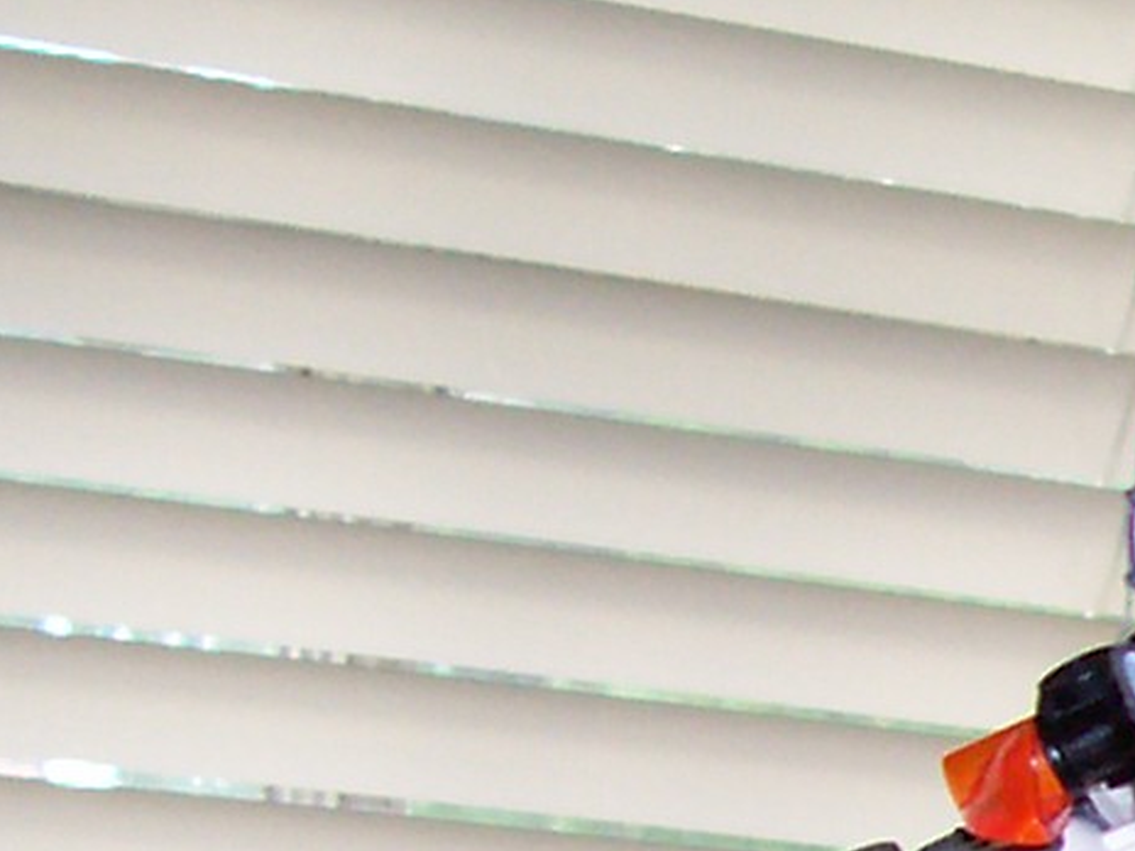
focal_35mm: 169
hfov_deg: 10.8
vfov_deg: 8.6
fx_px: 5541
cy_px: 1247
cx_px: 2177
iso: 80
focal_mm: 5.6
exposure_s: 1/64
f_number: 2.7
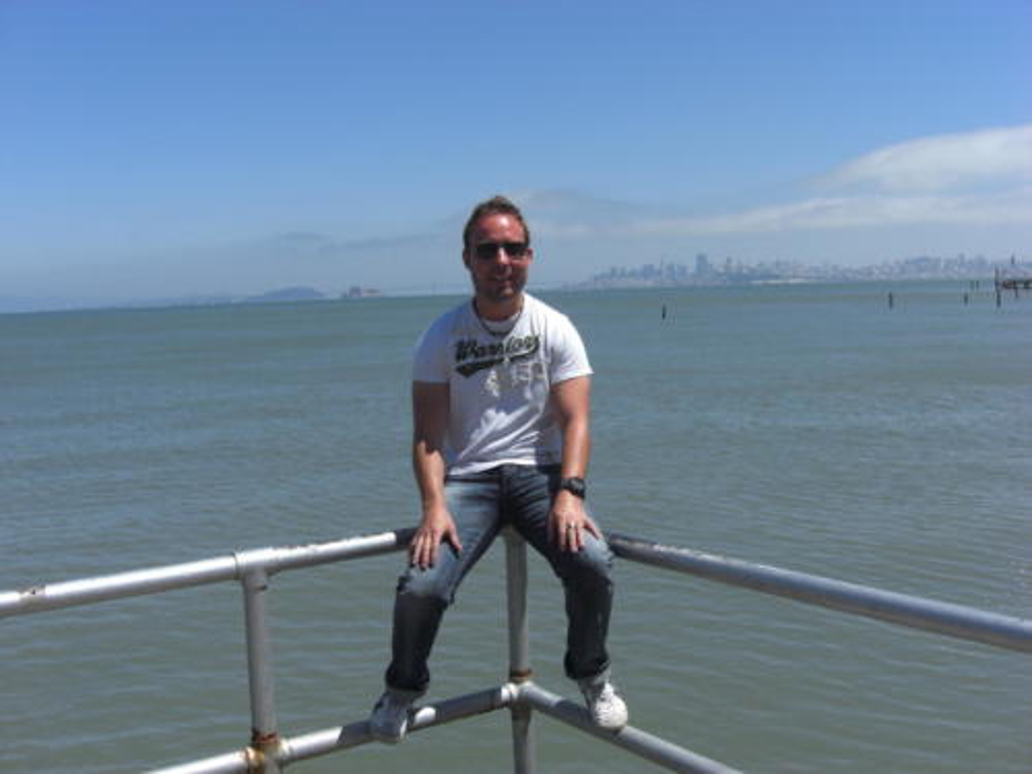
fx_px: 1133
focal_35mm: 38
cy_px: 387
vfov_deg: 37.7
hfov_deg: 49.0
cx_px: 516
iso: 80
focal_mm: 7.9
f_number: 8
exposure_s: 1/250
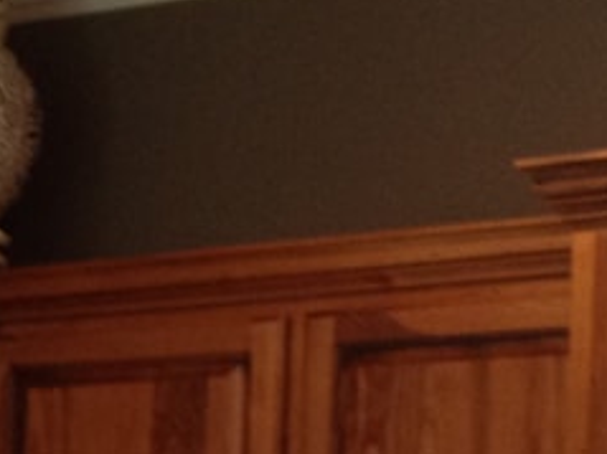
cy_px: 723
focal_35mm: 195
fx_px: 3418
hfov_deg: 9.7
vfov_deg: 7.5
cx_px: -408
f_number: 2.4
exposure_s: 1/20
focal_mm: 4.28
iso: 100
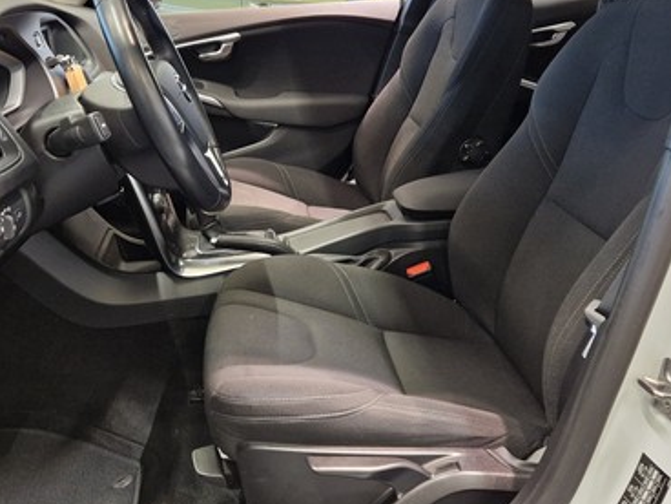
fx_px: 775
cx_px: 290
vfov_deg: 35.6
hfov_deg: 46.7
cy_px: 164
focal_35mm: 40
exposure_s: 1/100
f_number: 1.8
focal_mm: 5.4
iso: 640
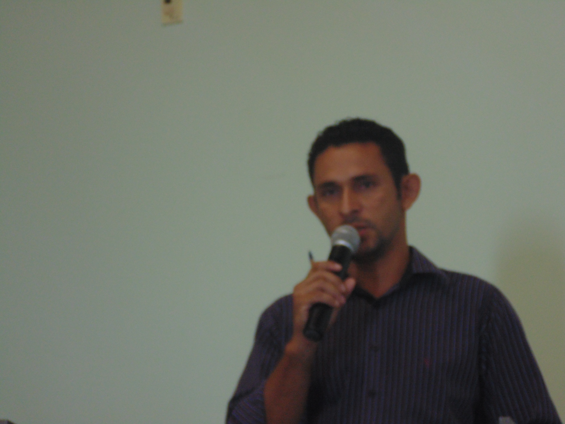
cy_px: 212
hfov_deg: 12.7
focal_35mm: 155
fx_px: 2530
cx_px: 282
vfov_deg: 9.6
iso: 200
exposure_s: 1/30
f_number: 5.2
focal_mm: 27.8
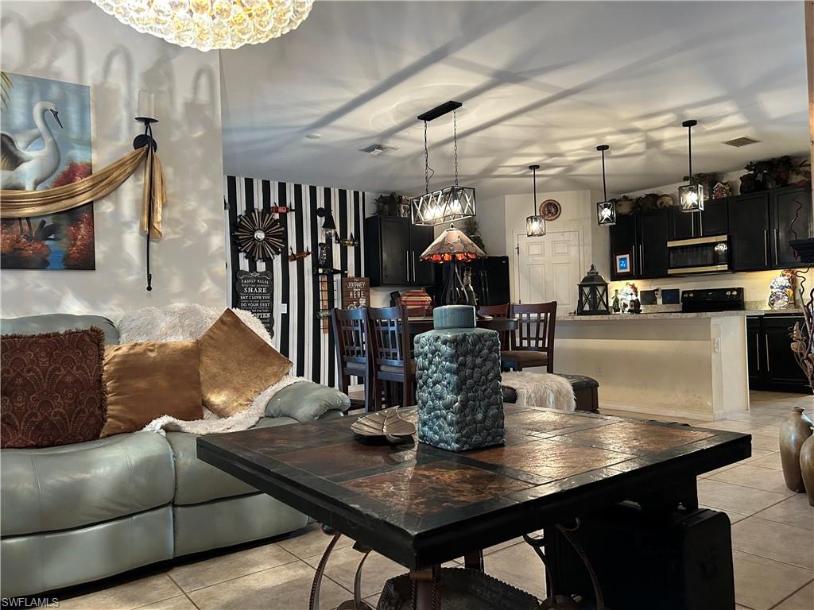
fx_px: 611
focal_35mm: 26
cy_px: 305
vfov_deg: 53.1
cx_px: 407
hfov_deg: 67.3
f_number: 1.5
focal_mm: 5.7
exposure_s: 1/40
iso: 400
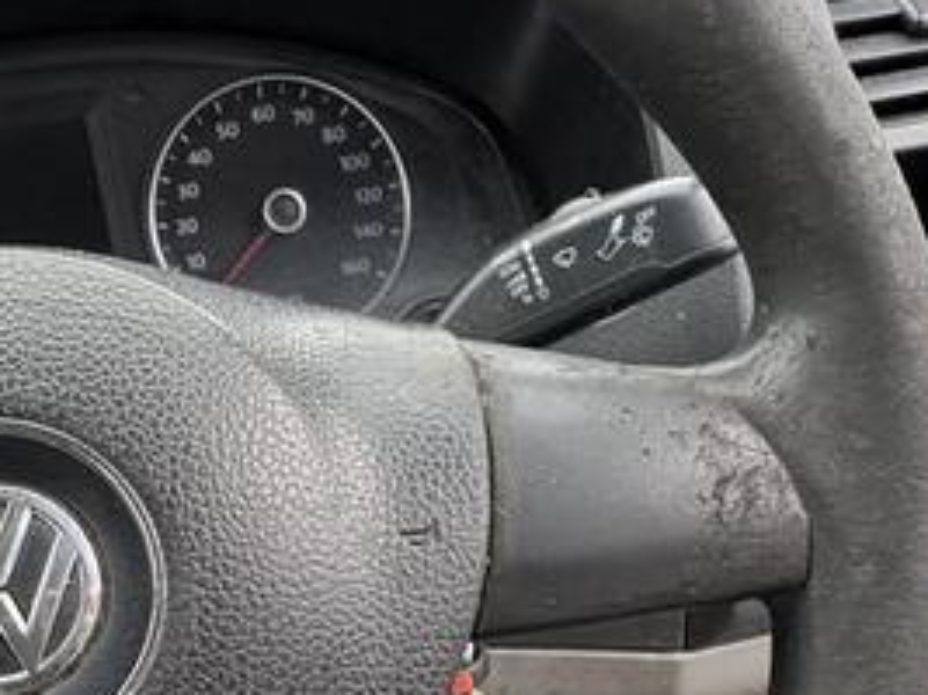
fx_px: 1259
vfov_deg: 30.0
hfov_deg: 39.9
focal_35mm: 47
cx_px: 306
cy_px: 573
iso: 250
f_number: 2.2
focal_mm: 2.22
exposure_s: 1/60
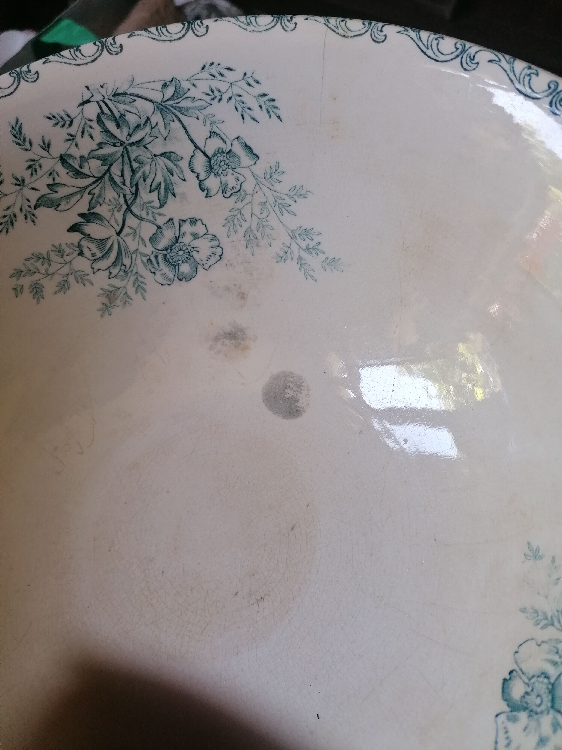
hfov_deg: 51.4
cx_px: 281
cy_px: 375
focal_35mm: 27
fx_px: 584
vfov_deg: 65.3
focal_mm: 4.75
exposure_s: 1/50
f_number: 1.8
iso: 100
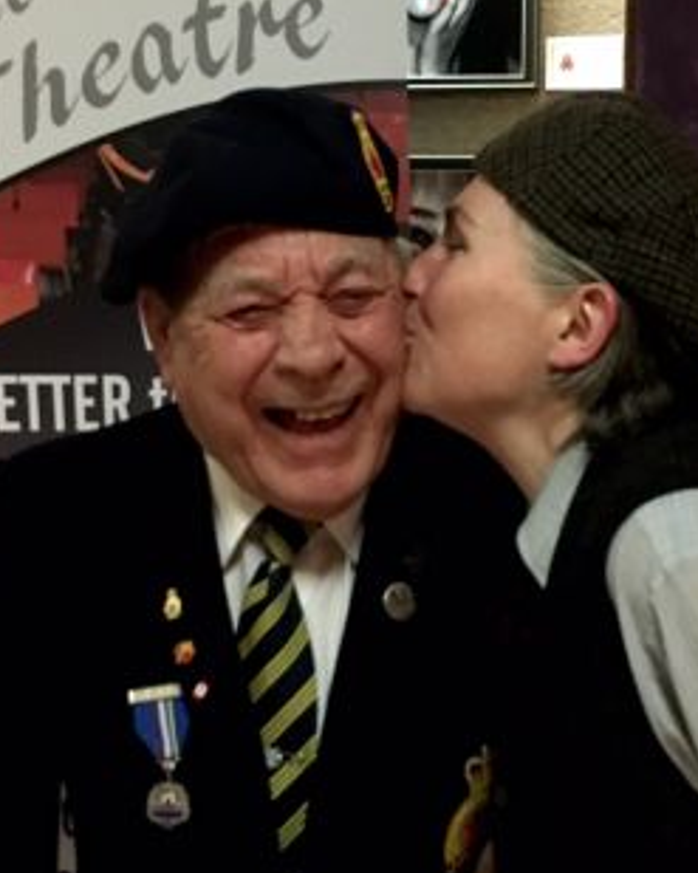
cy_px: 588
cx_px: 511
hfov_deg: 27.3
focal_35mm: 55
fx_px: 1421
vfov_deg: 33.8
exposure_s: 1/15
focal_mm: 4.15
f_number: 2.2
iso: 320
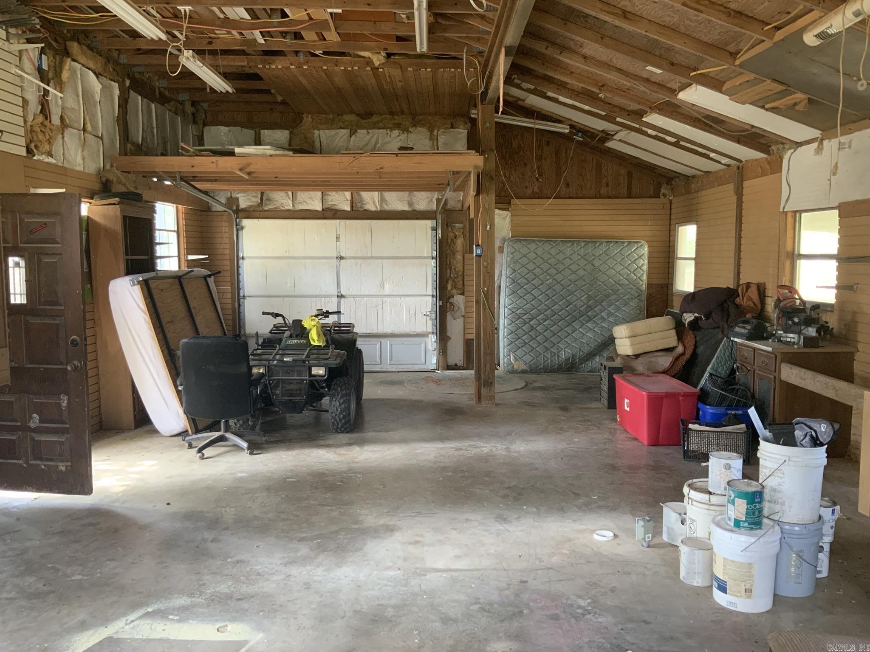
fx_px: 729
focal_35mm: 29
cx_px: 435
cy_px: 326
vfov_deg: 48.2
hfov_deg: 61.7
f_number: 1.8
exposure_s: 1/60
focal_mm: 3
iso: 200
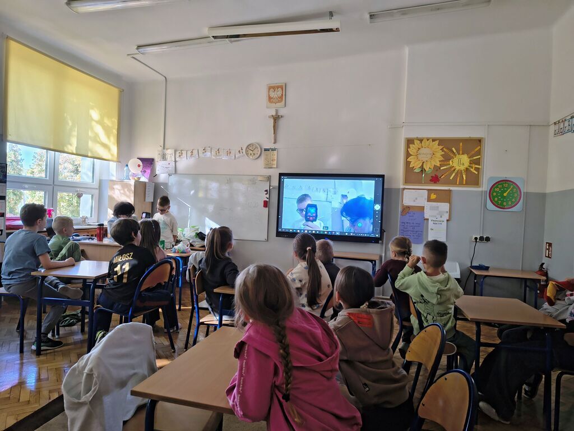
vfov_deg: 58.9
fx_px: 381
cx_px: 287
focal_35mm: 23
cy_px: 216
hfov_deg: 73.9
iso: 437
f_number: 1.8
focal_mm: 5.56
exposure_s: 1/100
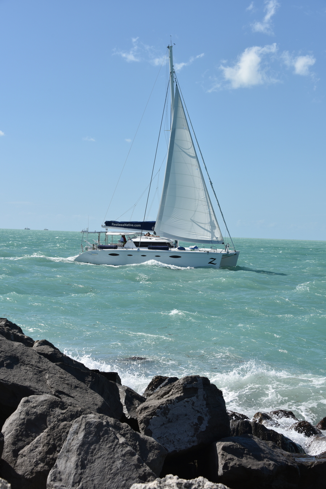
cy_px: 244
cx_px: 163
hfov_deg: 21.9
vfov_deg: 32.4
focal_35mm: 62
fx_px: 842
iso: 100
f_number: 10
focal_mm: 62
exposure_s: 1/400
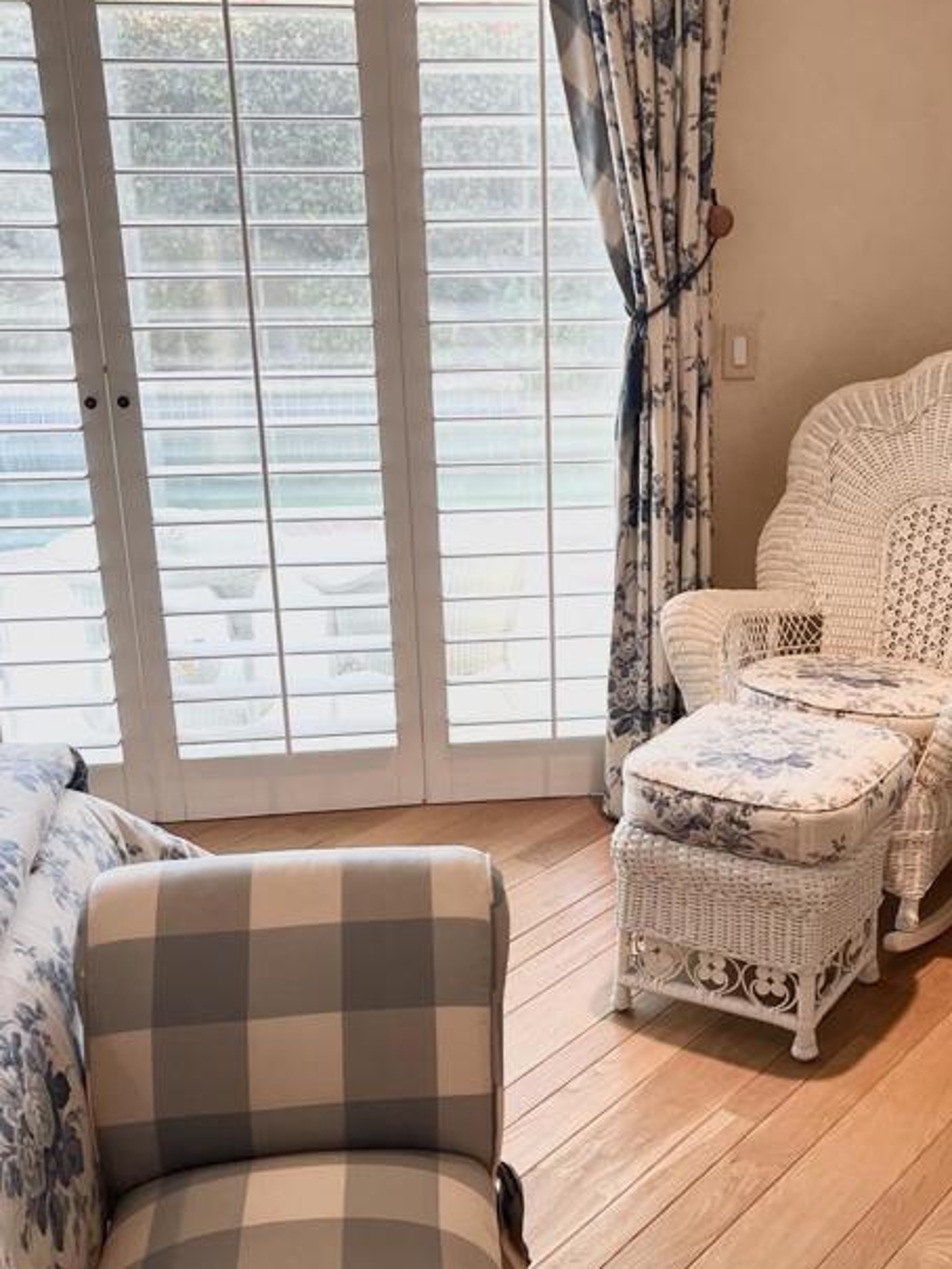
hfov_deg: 32.5
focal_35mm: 44
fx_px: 1613
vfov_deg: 42.8
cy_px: 743
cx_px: 654
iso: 100
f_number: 1.5
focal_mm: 5.7
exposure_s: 1/120
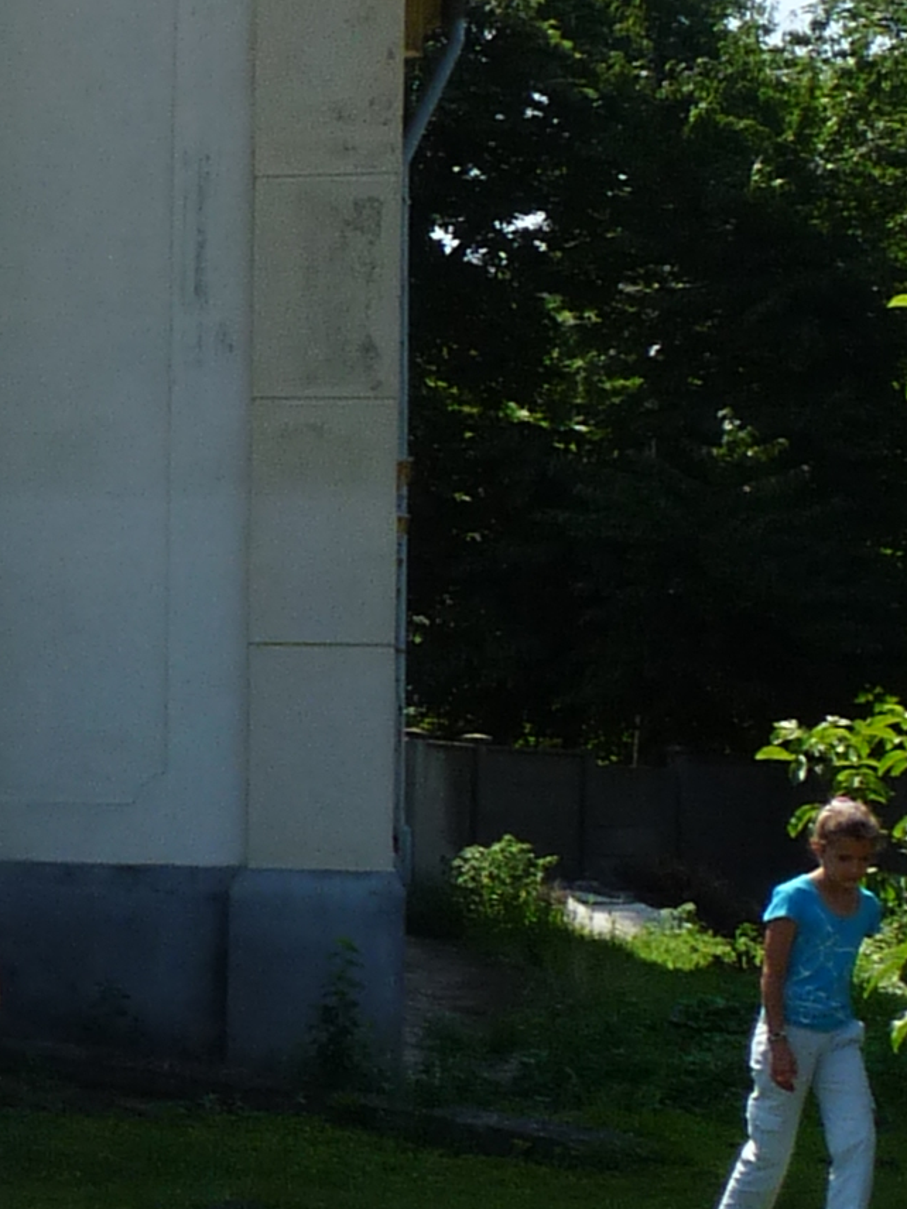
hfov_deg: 11.8
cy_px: 530
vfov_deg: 17.1
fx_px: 4018
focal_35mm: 115
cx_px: -743
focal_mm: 4.8
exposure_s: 1/320
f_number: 5.6
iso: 100
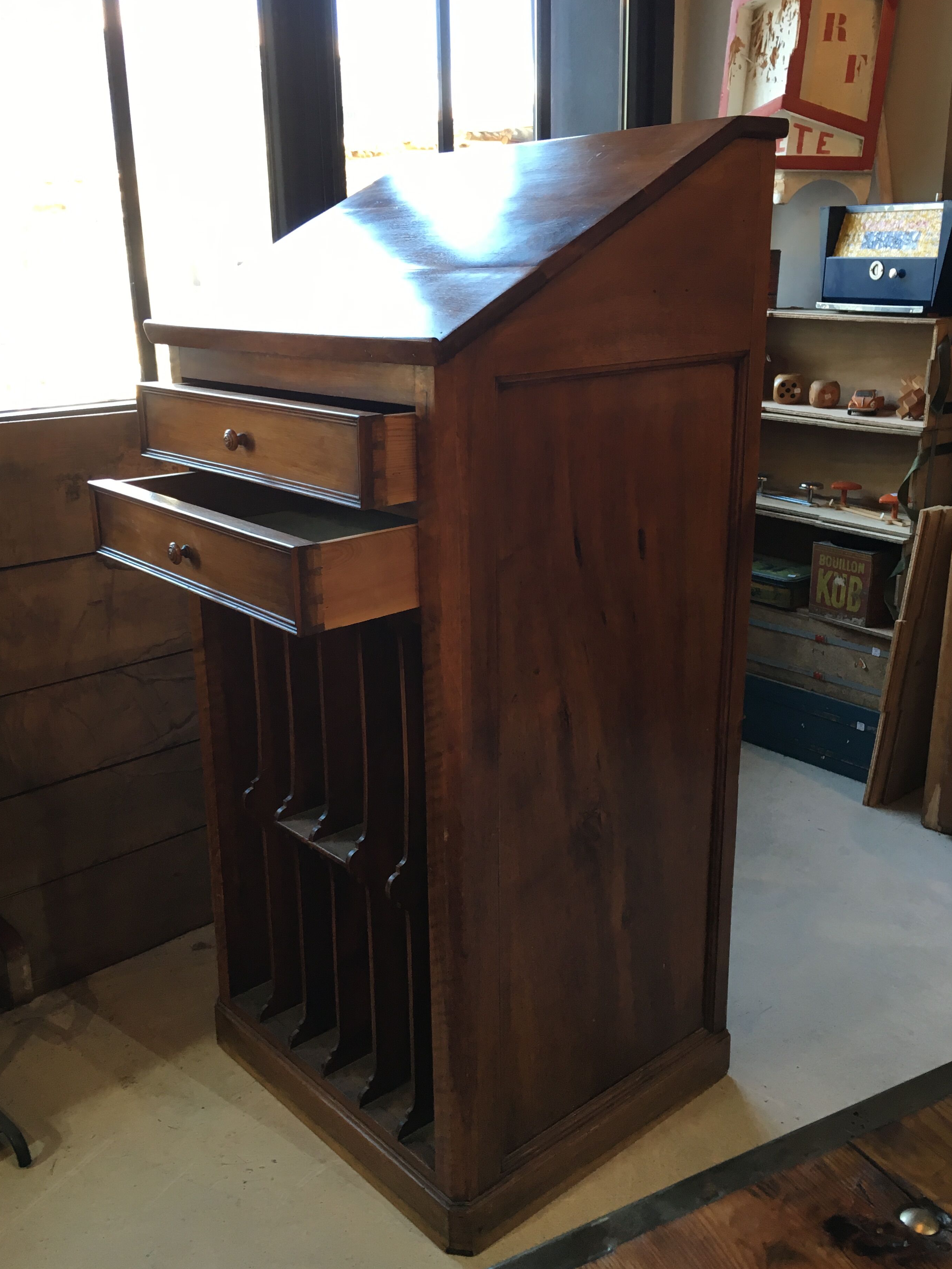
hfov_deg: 44.1
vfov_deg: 56.8
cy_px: 638
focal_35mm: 32
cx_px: 446
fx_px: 1173
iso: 64
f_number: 2.2
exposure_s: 1/33
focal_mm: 4.15
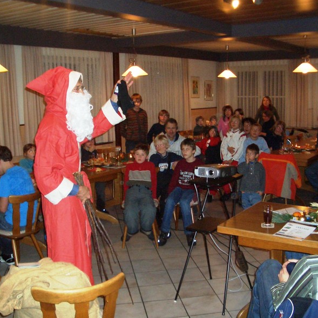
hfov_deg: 40.0
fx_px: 437
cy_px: 160
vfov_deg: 40.0
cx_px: 160
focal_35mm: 42
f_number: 2.6
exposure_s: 1/60
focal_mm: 5.8
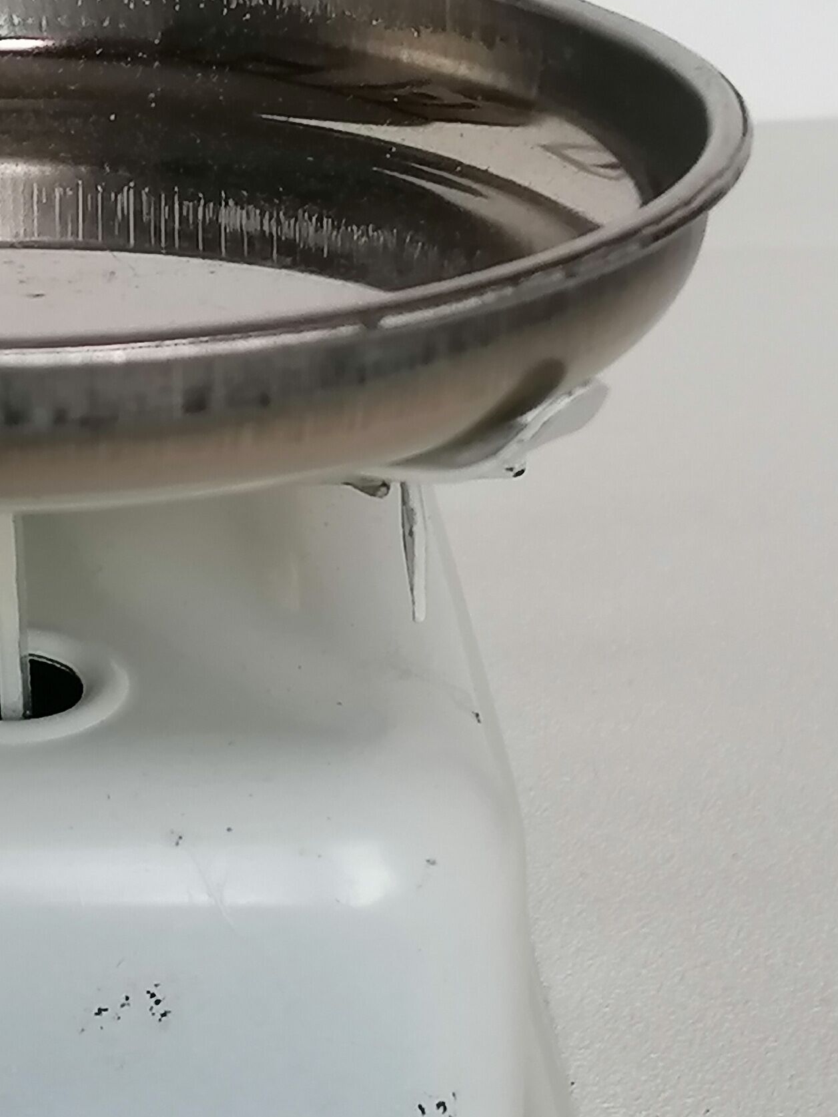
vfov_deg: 15.3
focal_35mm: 129
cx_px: 61
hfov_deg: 11.4
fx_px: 4163
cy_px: 609
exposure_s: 1/60
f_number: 1.8
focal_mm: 4.75
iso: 80
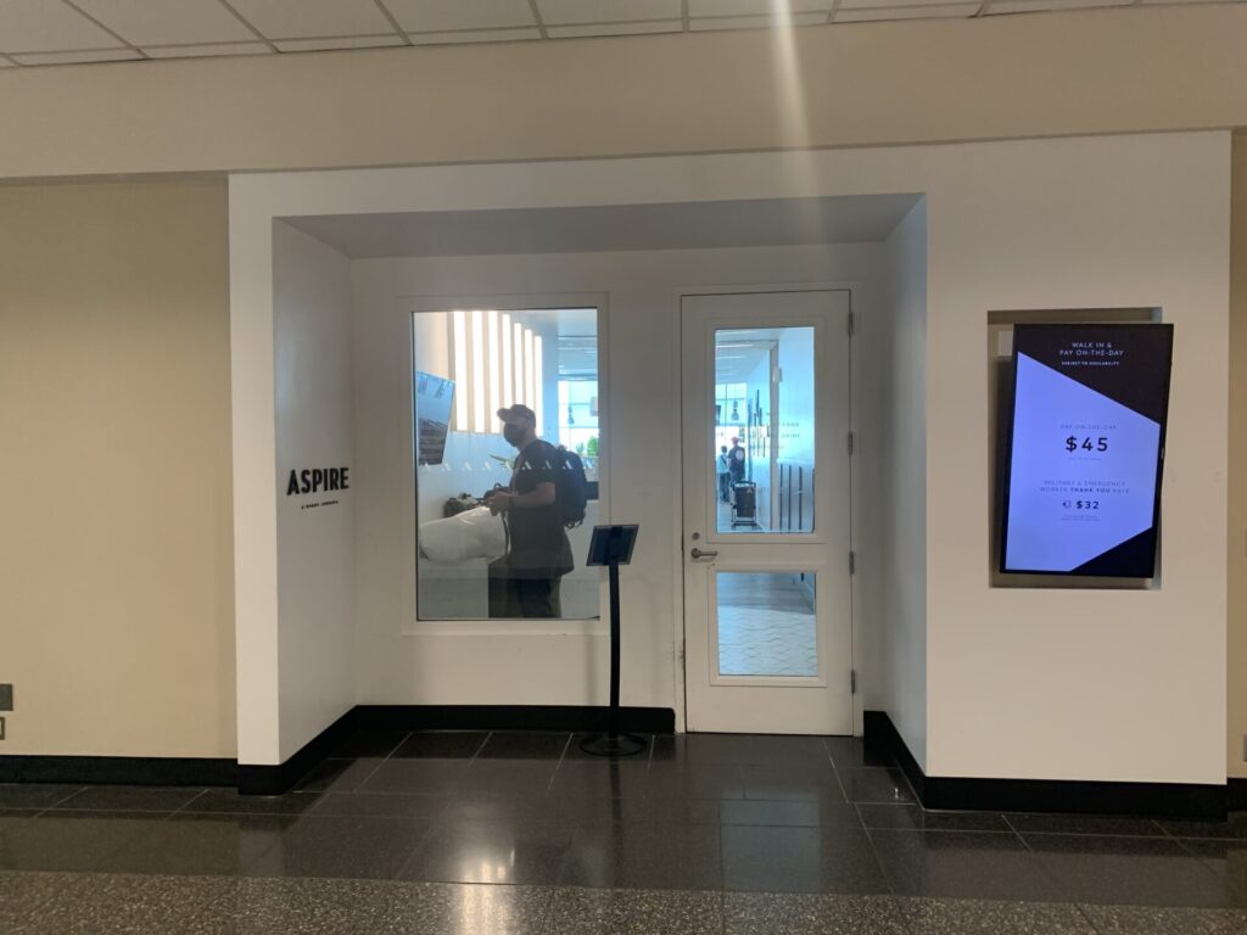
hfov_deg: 67.3
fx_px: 937
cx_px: 624
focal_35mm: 26
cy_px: 468
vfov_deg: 53.1
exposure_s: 1/60
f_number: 1.8
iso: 200
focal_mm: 4.25
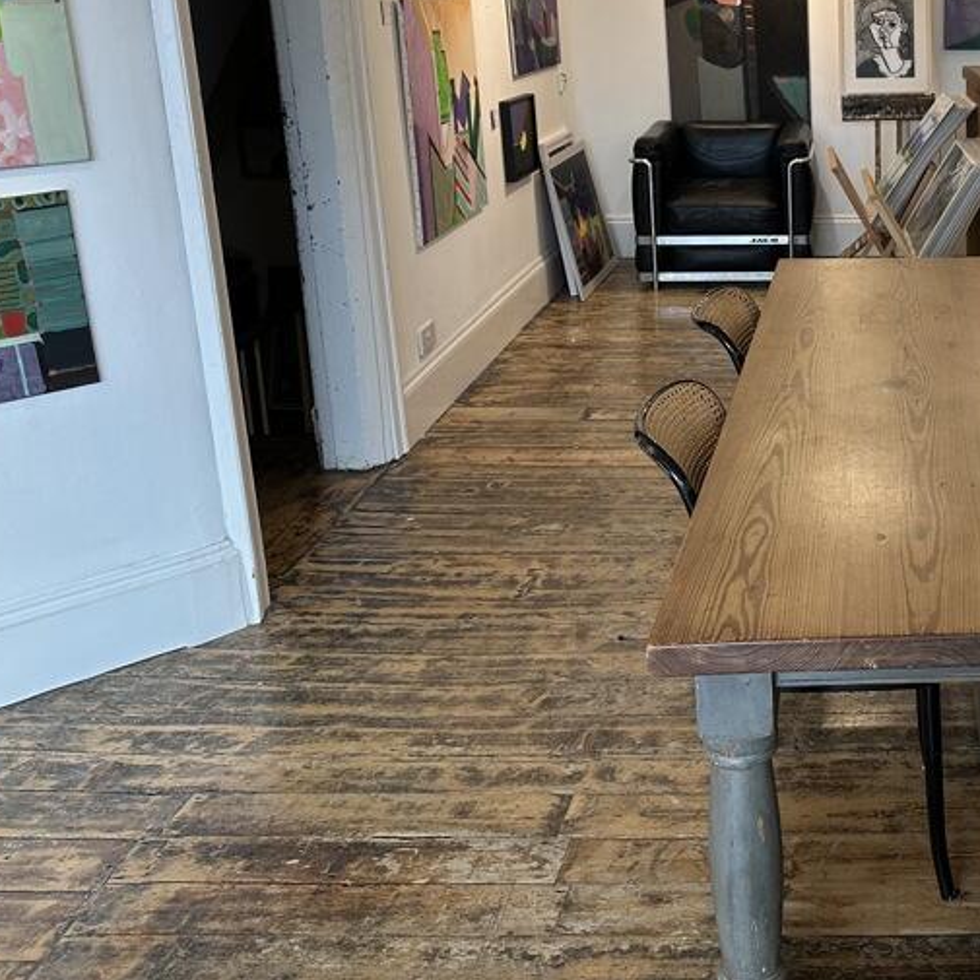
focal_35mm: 43
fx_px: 1377
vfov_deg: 38.6
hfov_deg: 36.0
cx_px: 935
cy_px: 301
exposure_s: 1/120
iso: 125
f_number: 1.78
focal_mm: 6.86
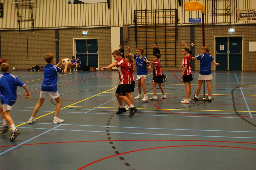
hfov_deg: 46.4
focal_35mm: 42
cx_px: 128
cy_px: 85
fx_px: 299
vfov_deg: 31.9
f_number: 2.8
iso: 800
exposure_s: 1/100
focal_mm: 28
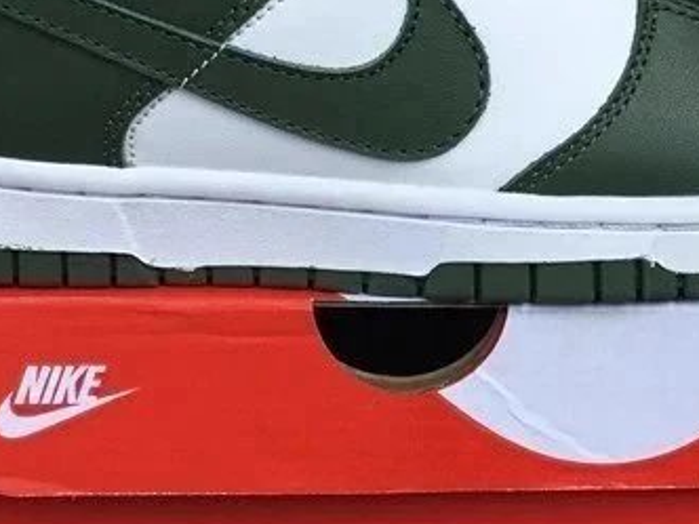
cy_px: 188
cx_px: 427
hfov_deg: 23.2
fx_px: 1696
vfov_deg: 17.5
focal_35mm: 84
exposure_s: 1/270
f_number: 2.4
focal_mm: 3.3
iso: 25
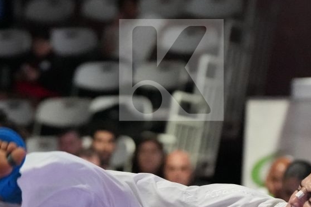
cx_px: 171
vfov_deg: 3.9
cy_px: 268
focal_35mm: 350
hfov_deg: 5.9
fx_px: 3023
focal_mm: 108
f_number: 2.8
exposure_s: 1/800
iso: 10000
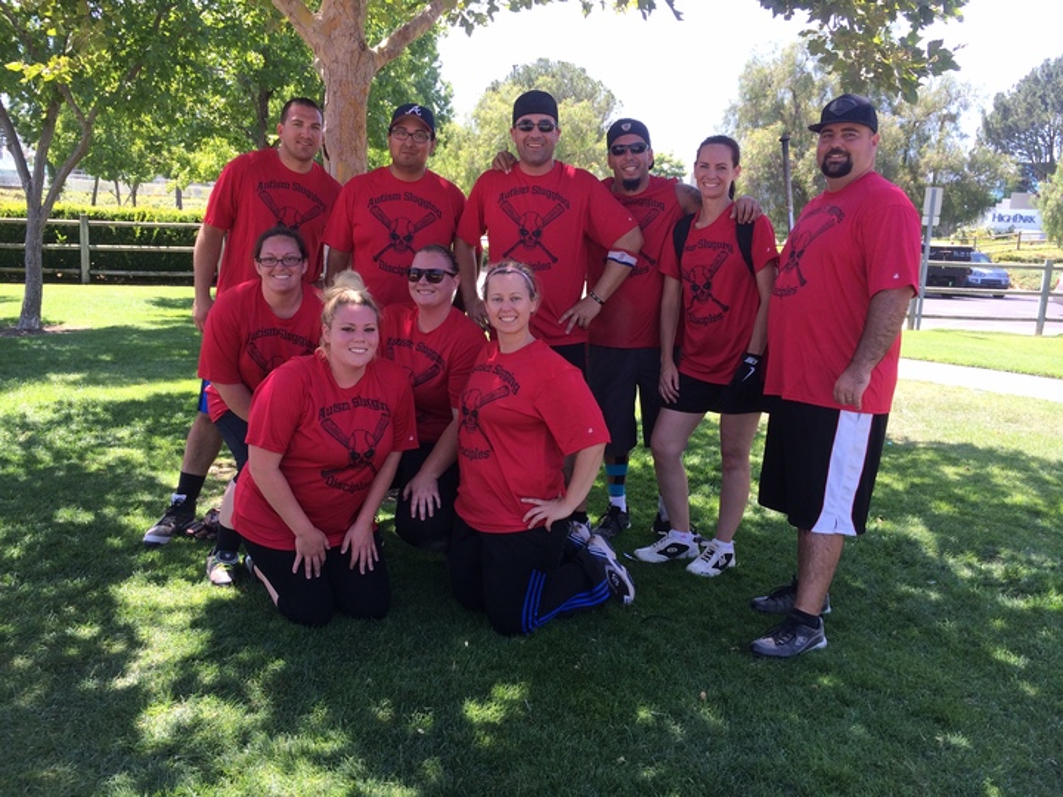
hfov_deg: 60.0
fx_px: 921
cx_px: 532
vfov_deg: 46.8
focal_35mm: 30
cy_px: 398
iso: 32
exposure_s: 1/328
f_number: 2.2
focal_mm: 4.12
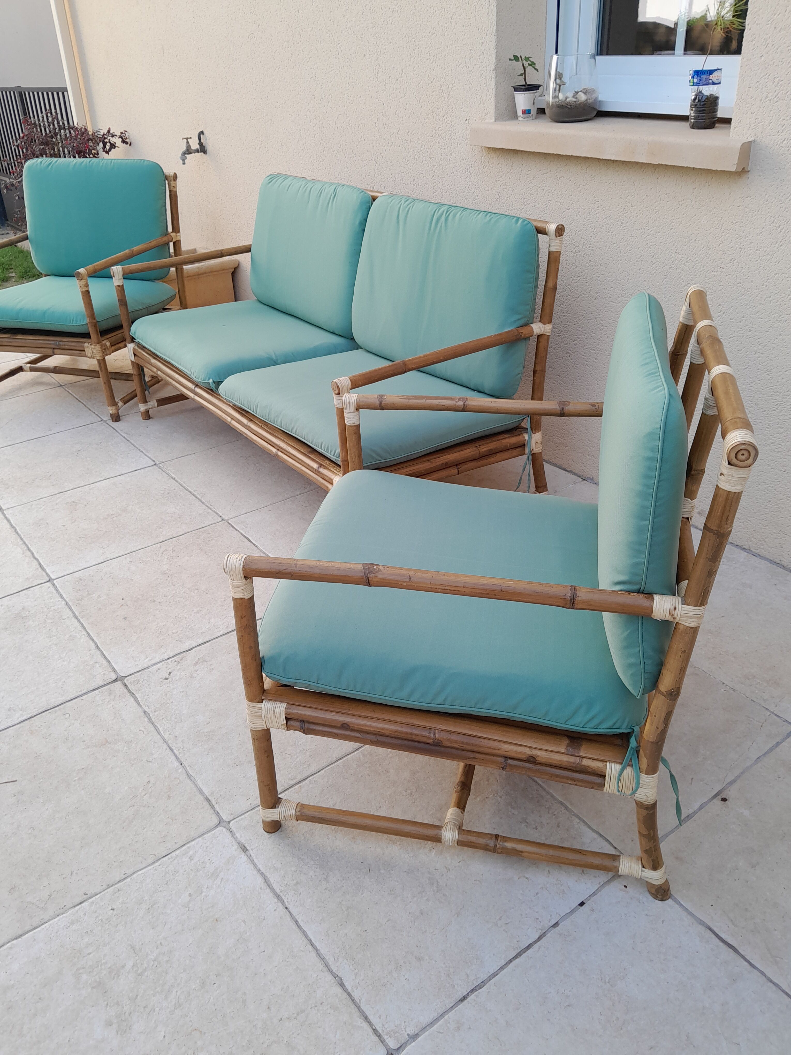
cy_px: 528
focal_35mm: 26
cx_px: 396
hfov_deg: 53.1
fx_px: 792
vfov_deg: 67.3
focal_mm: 3.98
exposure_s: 1/100
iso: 40
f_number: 1.8
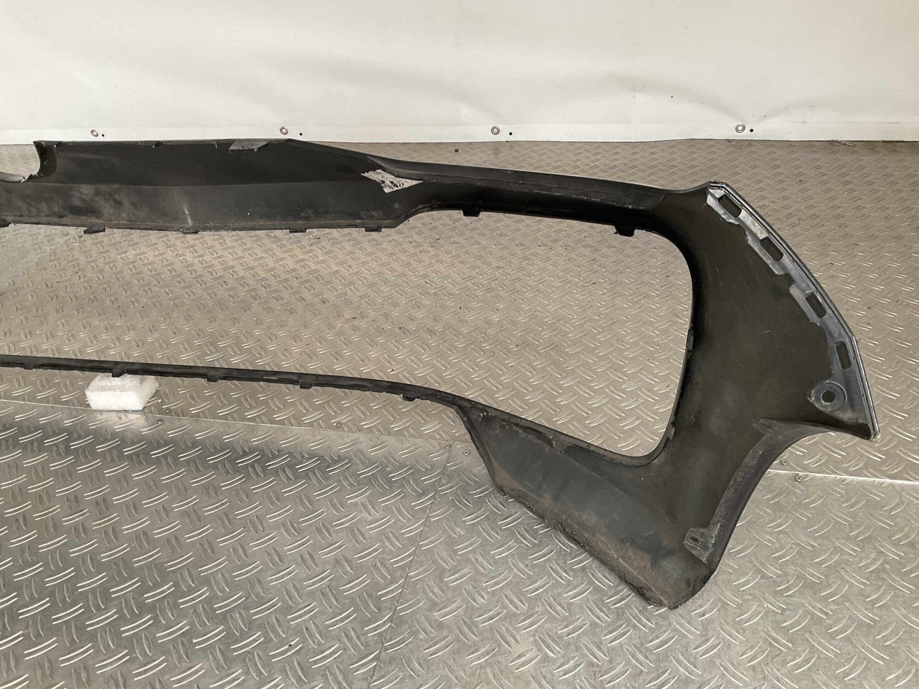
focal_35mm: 29
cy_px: 344
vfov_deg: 48.2
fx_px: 770
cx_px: 460
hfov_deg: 61.7
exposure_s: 1/60
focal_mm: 3
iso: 64
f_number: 1.8
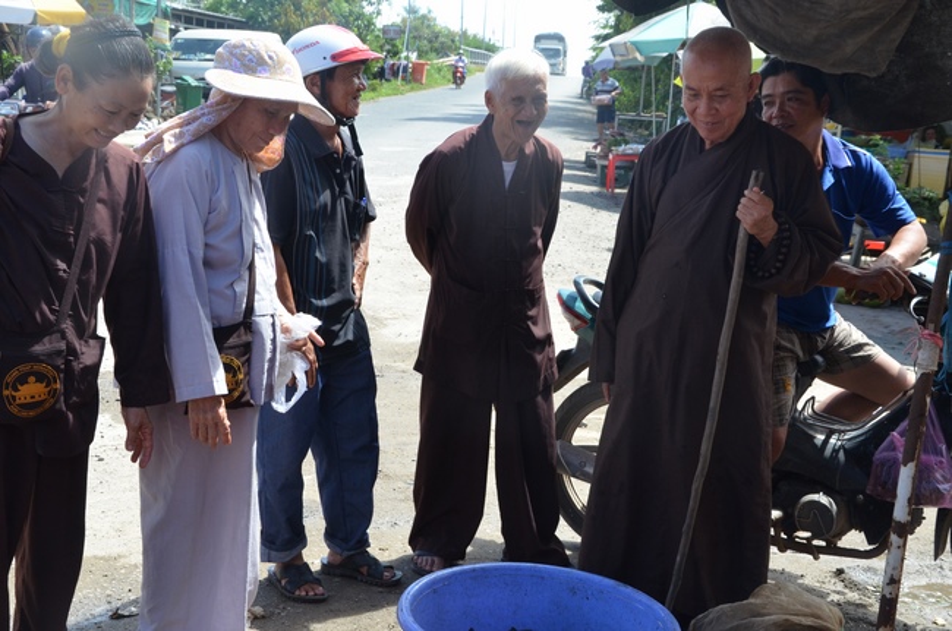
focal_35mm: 52
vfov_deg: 25.7
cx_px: 476
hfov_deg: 37.9
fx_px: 1386
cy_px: 316
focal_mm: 35
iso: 1000
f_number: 11
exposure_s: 1/500
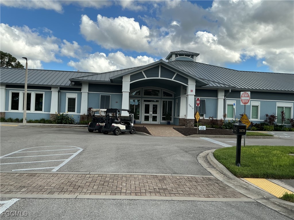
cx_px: 147
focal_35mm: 29
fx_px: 246
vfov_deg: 48.2
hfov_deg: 61.7
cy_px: 110
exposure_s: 1/1377
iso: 25
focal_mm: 3
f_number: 1.8
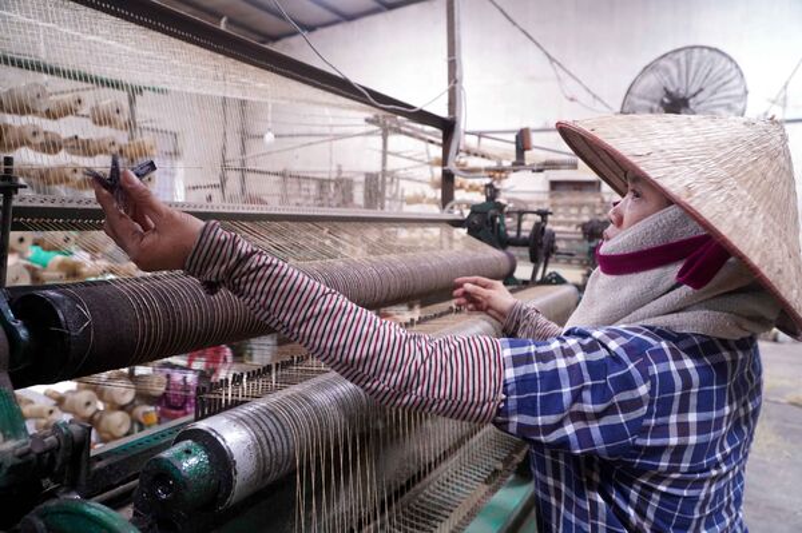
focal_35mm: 27
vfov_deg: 47.9
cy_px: 266
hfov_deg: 67.4
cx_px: 401
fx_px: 601
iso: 1000
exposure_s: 1/30
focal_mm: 18
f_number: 4
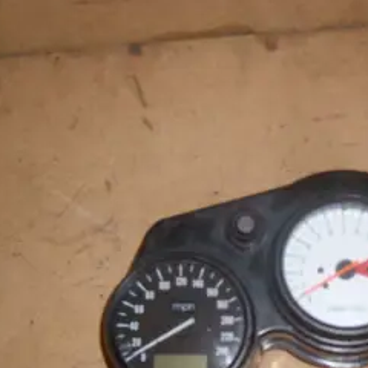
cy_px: 251
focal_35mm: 62
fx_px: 746
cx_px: 330
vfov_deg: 27.5
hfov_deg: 26.8
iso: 50
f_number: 2.8
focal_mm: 5.8
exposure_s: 1/30
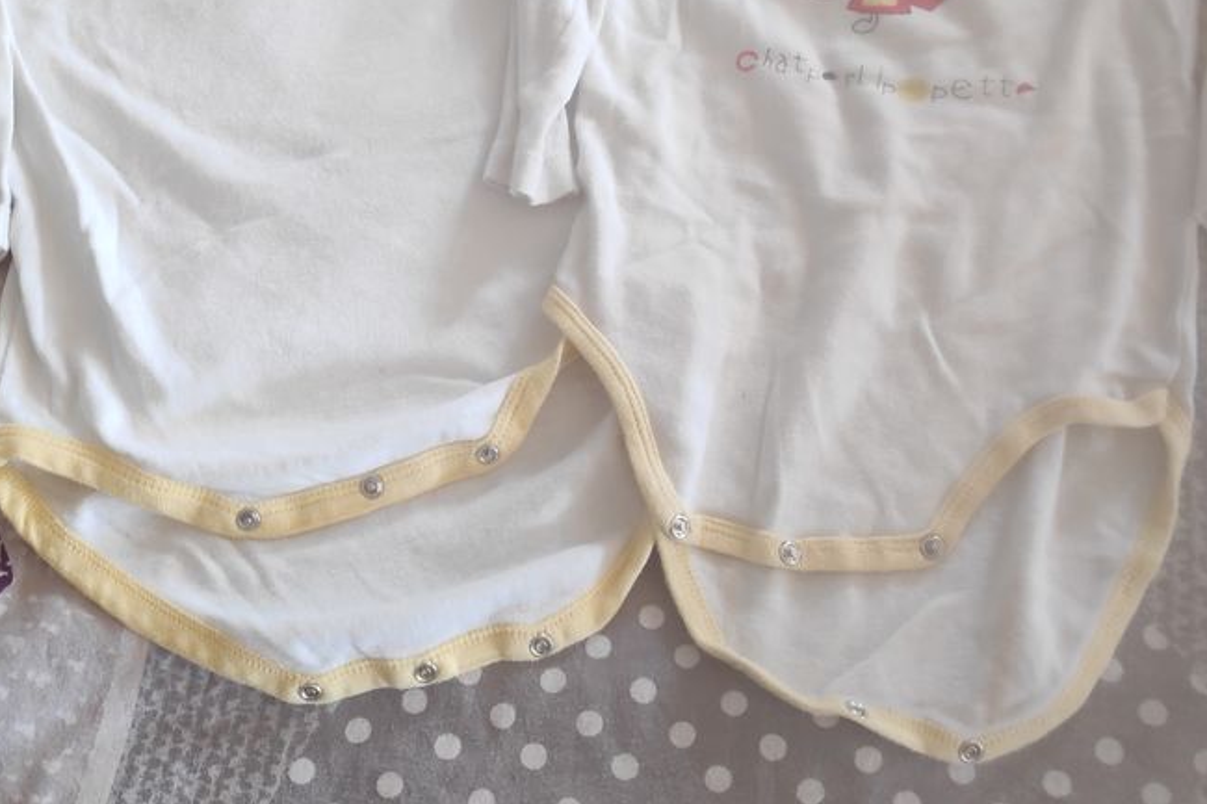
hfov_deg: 58.7
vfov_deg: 39.5
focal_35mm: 32
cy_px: 162
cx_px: 570
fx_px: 1073
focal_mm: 3.94
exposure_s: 1/100
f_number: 1.9
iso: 701
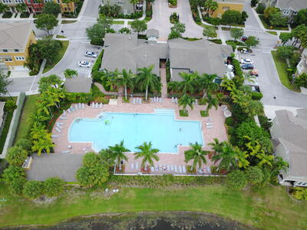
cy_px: 115
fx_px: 231
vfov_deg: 53.1
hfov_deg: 67.3
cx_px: 154
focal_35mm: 26
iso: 100
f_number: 2.2
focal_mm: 4.7
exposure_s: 1/251
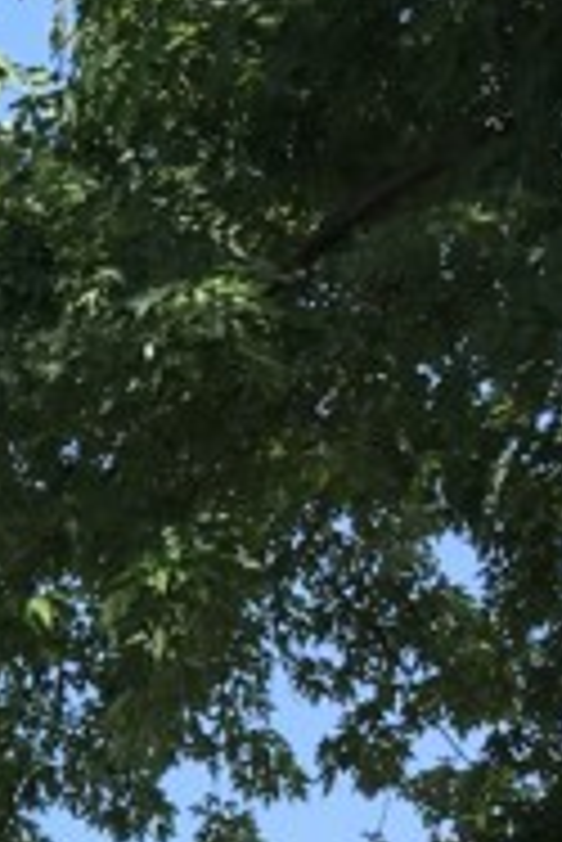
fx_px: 3856
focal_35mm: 165
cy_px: 1103
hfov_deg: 7.5
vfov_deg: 12.1
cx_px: -998
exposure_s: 1/1068
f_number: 2.2
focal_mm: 4.15
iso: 25
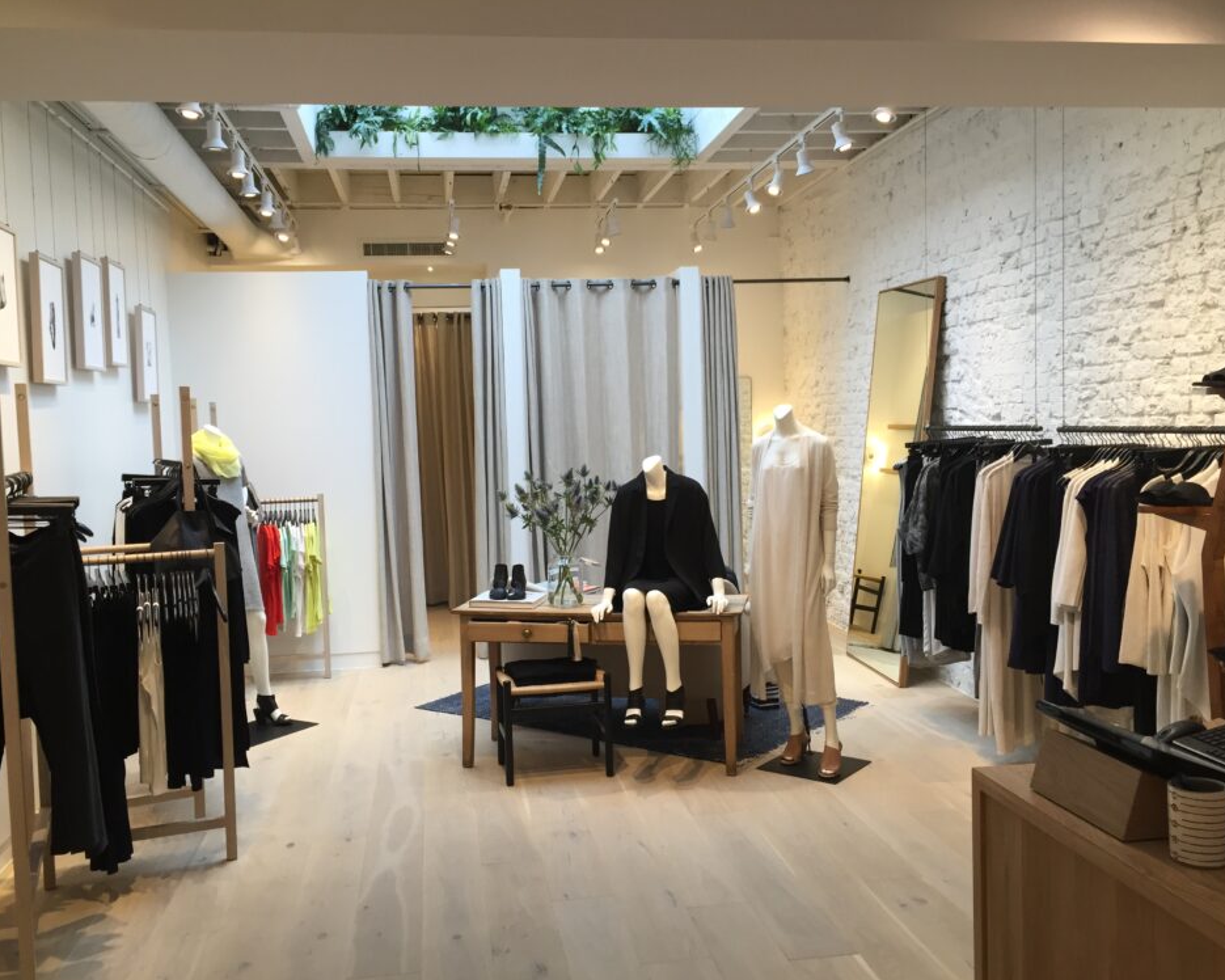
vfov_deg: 47.1
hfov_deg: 57.2
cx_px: 584
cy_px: 489
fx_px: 1124
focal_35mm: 31
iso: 32
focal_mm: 4.15
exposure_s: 1/40
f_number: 2.2
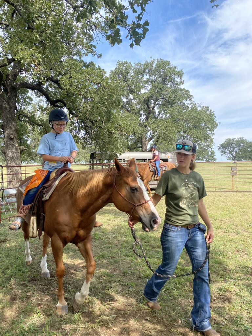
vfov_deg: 67.3
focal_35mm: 26
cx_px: 126
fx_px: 252
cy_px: 168
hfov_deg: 53.1
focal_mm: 4.25
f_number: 1.8
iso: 32
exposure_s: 1/1504
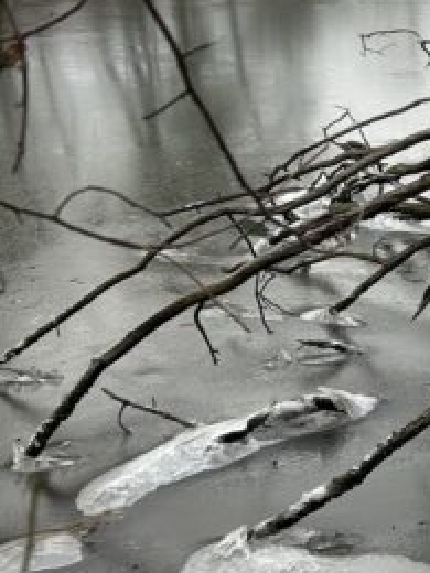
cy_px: 225
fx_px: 1325
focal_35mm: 80
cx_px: 626
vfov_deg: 24.4
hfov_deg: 16.9
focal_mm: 5.7
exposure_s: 1/597
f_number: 1.5
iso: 50
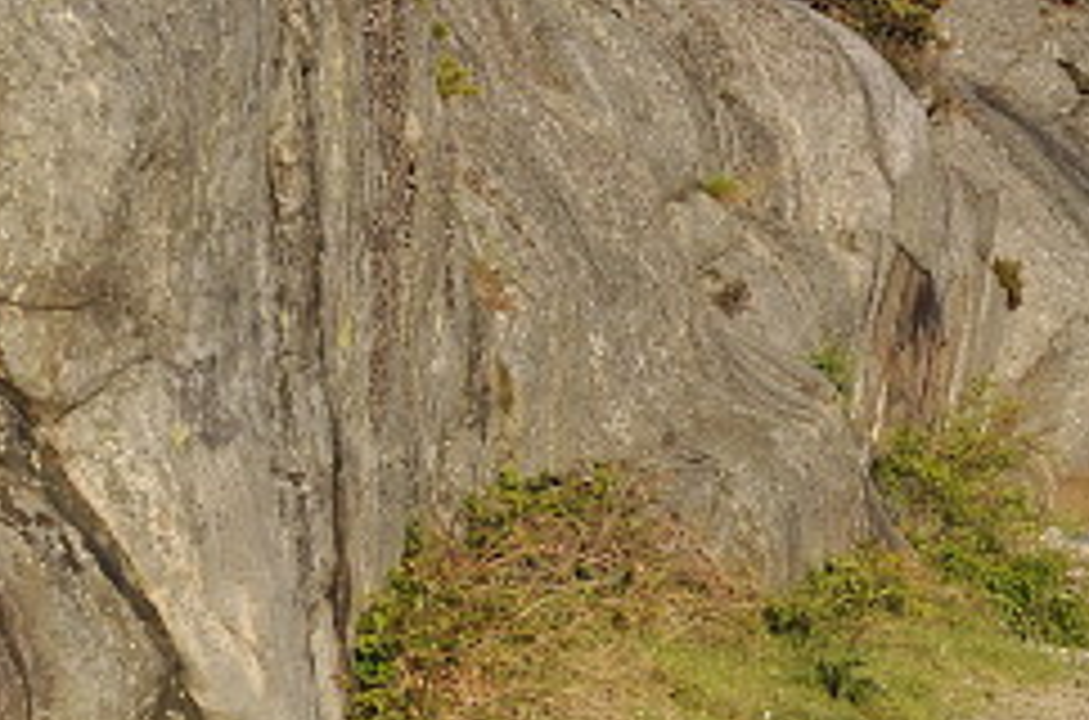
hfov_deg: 12.3
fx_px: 4797
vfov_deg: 8.5
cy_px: 749
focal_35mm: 159
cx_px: 1683
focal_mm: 32
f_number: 8
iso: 200
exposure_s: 1/100
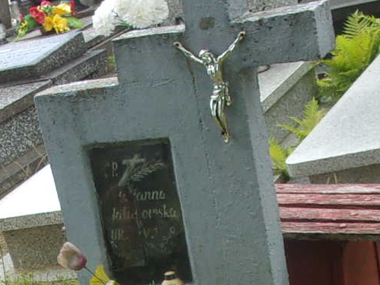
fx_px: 1262
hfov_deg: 17.0
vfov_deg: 12.0
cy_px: 480
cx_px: 106
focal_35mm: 115
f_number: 3.9
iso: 80
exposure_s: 1/100
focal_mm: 5.1
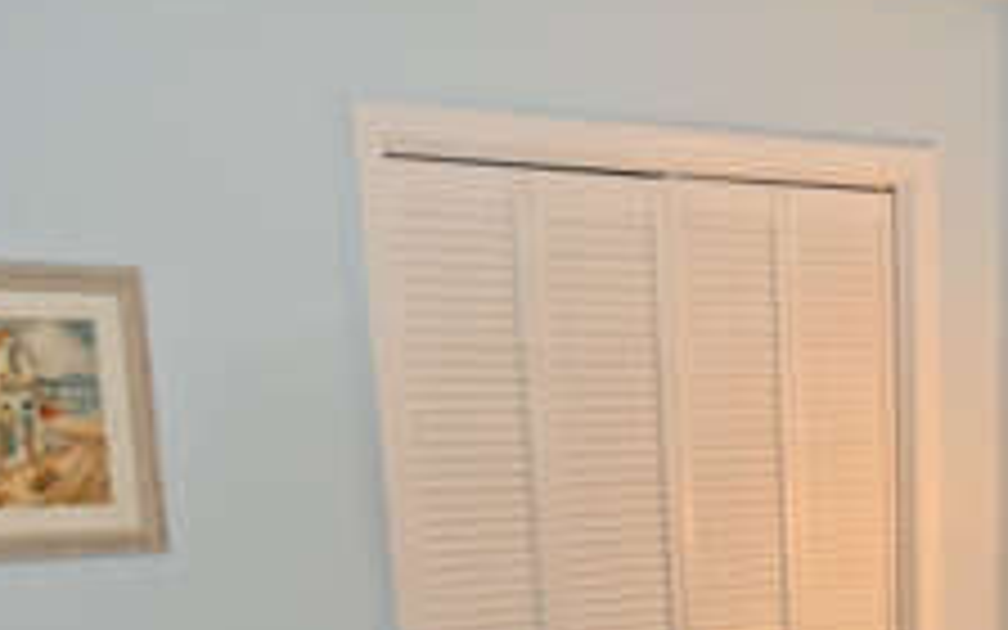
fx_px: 1731
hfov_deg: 30.7
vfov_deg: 18.7
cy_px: 878
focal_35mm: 63
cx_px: 945
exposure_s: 1/60
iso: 360
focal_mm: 12
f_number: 4
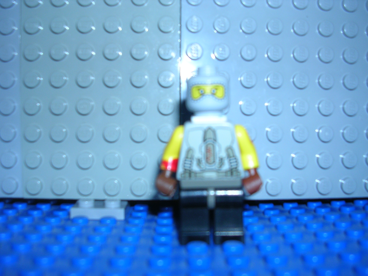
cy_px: 138
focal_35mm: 38
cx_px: 184
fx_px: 404
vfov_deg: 37.7
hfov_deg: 49.0
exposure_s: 1/60.1
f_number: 2.8
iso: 50
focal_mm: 5.8
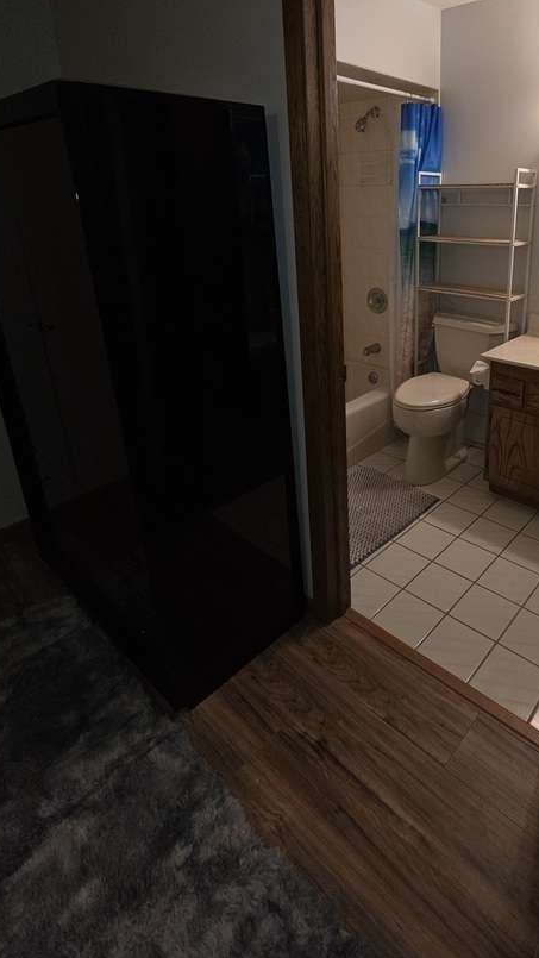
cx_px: 390
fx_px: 483
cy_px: 346
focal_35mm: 19
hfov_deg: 56.1
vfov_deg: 87.4
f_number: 1.9
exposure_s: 1/60
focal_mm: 2.2
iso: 64
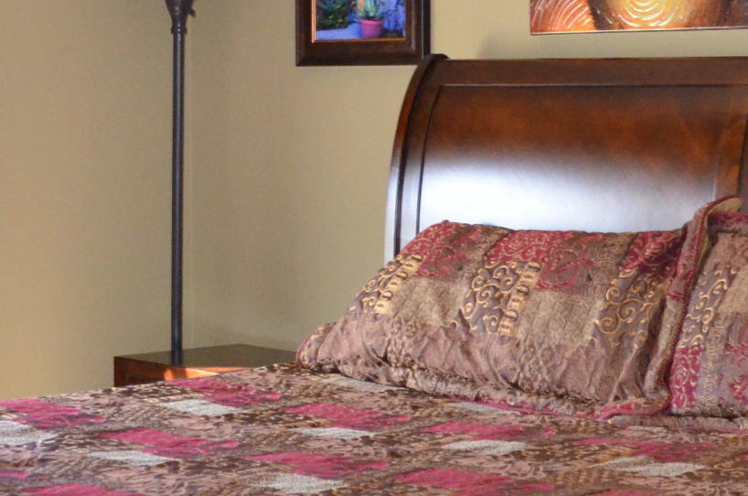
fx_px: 2053
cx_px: 494
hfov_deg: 20.6
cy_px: 304
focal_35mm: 99
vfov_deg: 13.8
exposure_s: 1/60
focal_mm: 18
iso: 2500
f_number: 3.5
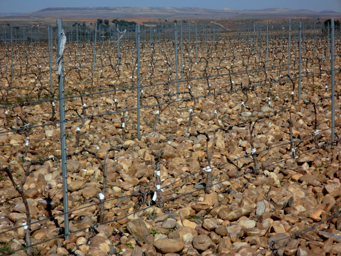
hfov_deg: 18.2
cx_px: 170
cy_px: 128
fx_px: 1064
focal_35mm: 108
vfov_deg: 13.7
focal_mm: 19.6
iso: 50
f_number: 5.9
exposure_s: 1/640
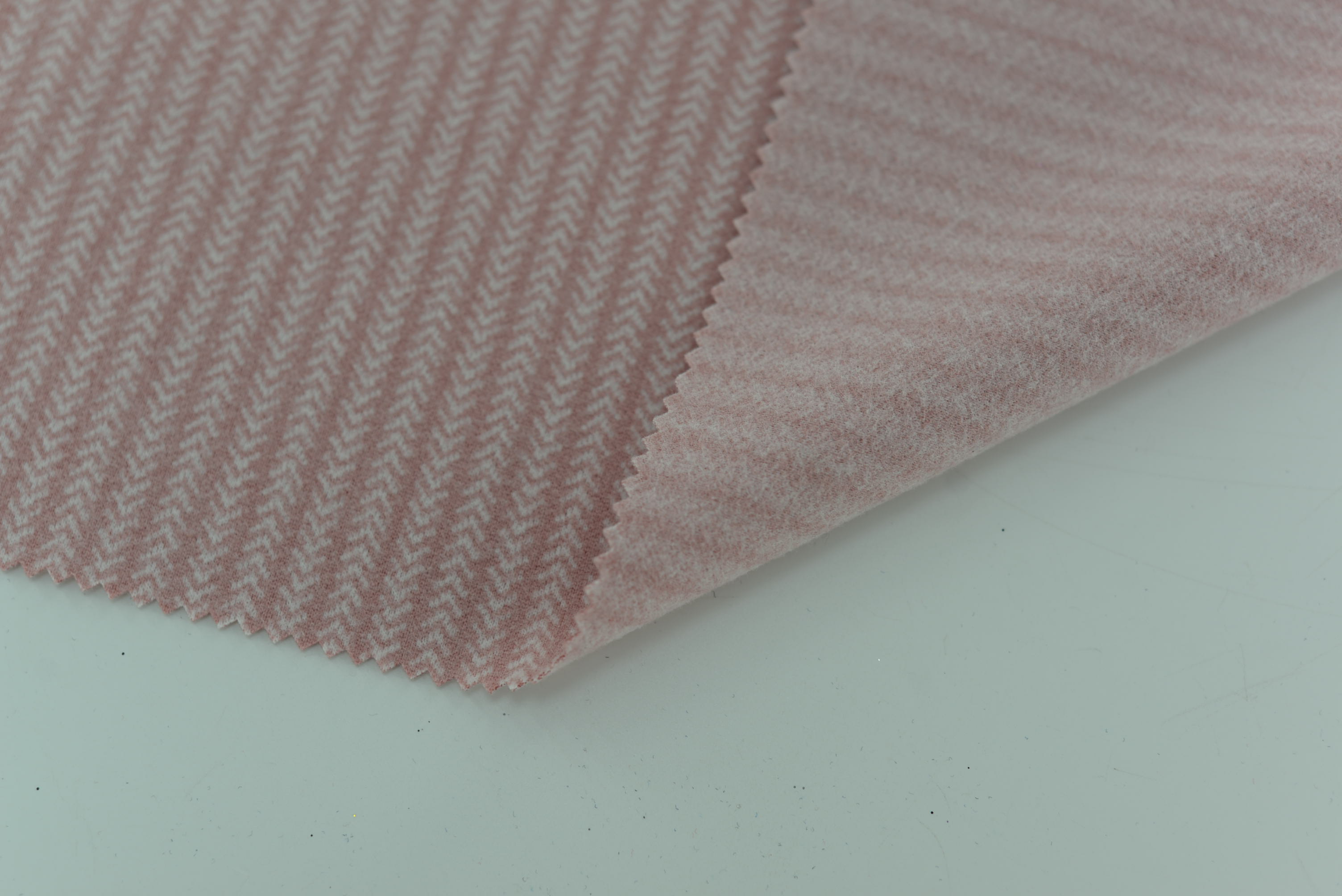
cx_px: 671
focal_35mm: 50
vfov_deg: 27.0
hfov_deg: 39.6
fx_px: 1865
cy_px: 448
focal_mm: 50
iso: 100
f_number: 3.5
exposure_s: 1/250
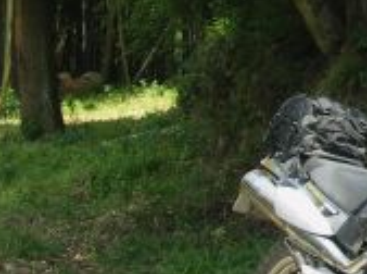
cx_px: 654
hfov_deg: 11.1
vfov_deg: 8.8
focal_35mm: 167
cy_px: -17
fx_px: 1767
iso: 50
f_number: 4
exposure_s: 1/125
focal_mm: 11.4
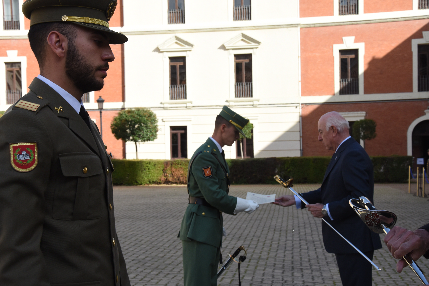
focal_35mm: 60
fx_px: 715
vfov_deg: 22.6
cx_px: 214
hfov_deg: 33.4
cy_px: 143
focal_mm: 40
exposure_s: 1/500
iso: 400
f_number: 9
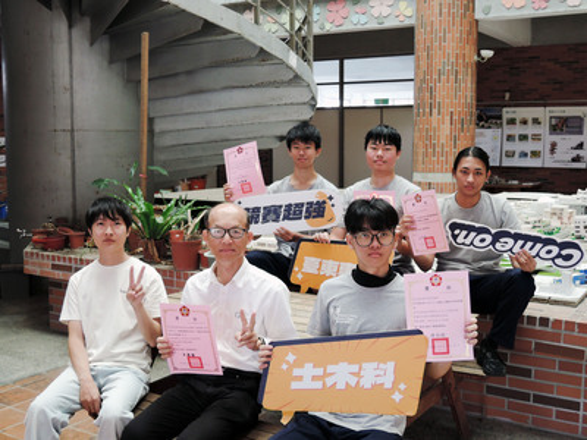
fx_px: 763
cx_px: 294
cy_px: 220
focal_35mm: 45
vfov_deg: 32.2
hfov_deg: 42.1
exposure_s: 1/30
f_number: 3.4
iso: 280
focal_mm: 9.6
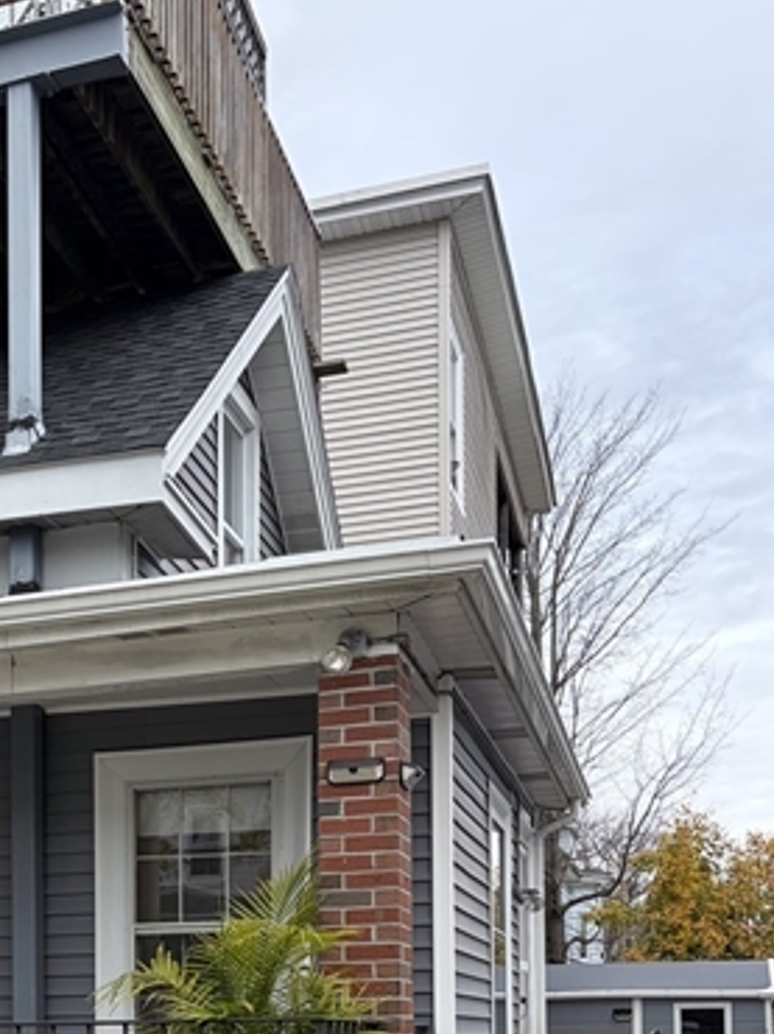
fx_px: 1612
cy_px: 1000
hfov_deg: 25.8
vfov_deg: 33.0
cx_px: 17
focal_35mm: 54
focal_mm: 5.96
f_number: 1.6
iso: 50
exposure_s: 1/920
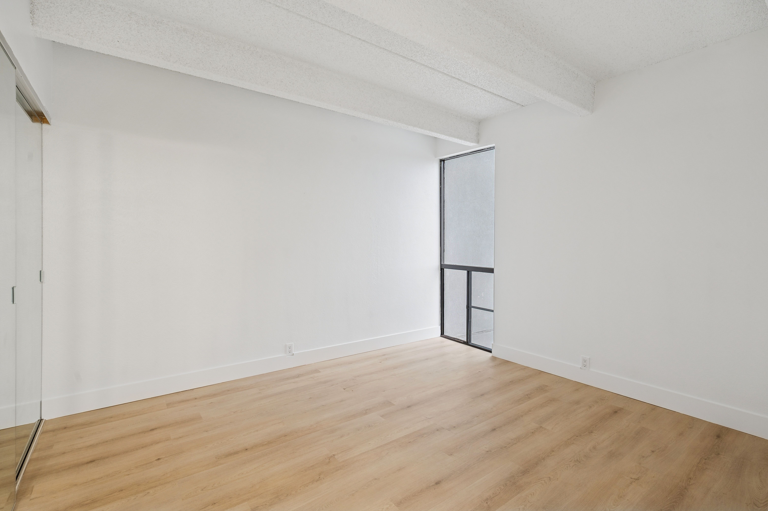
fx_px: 352
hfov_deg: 95.0
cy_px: 256
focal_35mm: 16
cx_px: 384
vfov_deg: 72.0
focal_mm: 16.5
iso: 400
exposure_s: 1/8
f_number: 9
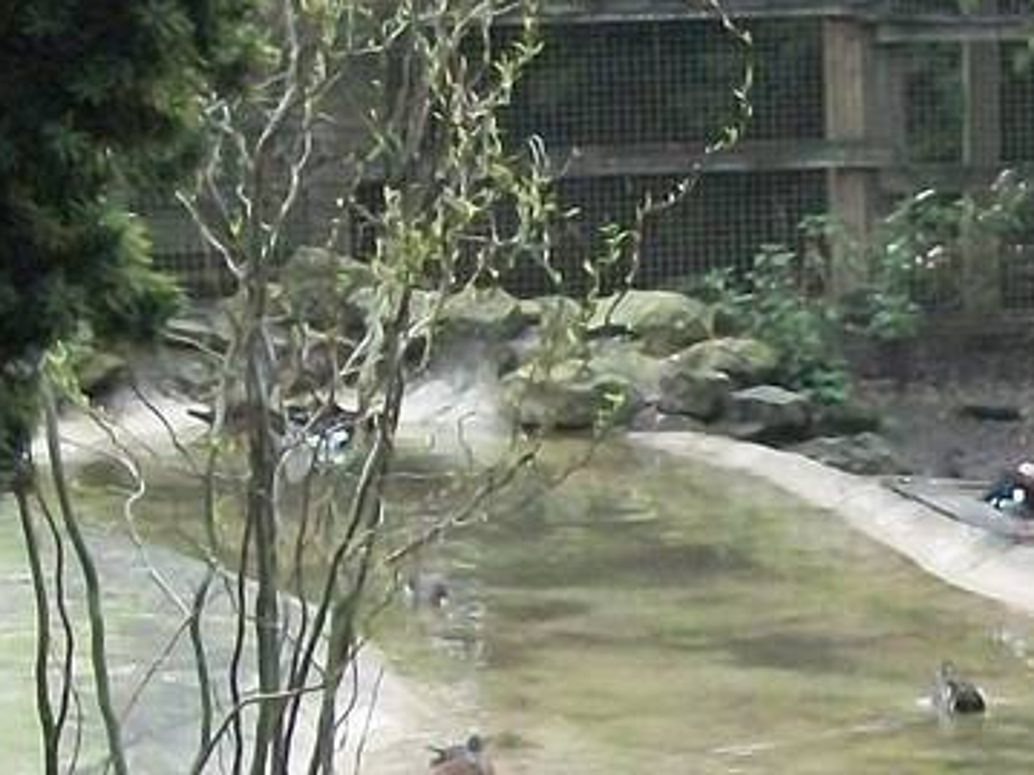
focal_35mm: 223
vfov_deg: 6.6
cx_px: 1535
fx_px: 6659
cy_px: 1075
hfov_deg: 8.7
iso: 372
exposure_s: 1/500
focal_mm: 8.8
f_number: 3.6
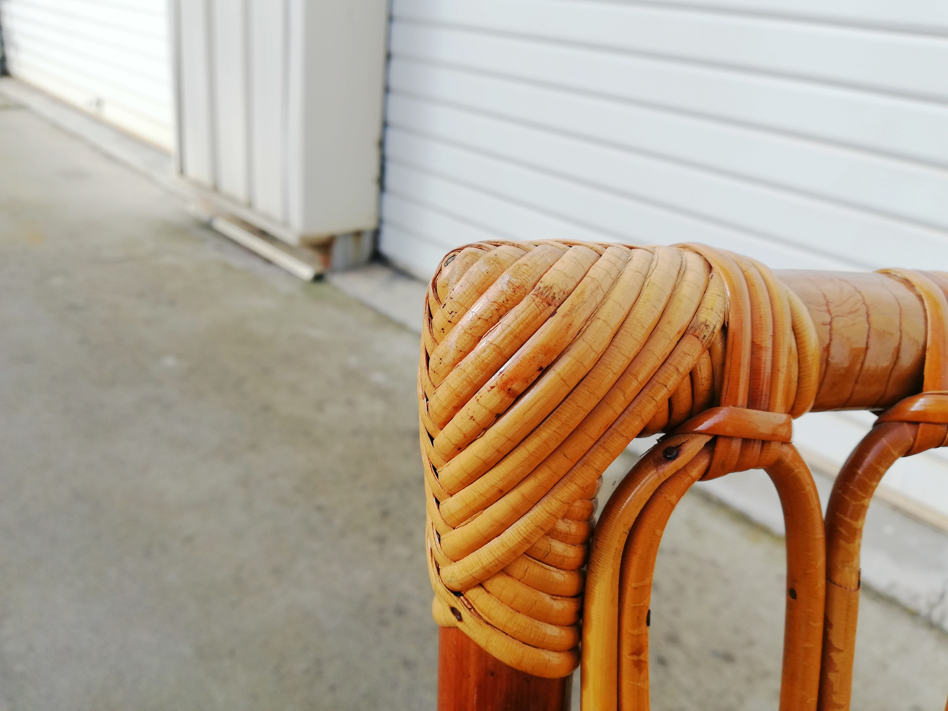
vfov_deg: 53.1
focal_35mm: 26
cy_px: 356
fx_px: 712
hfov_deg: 67.3
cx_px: 474
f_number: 2.2
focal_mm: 3.81
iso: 50
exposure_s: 1/633
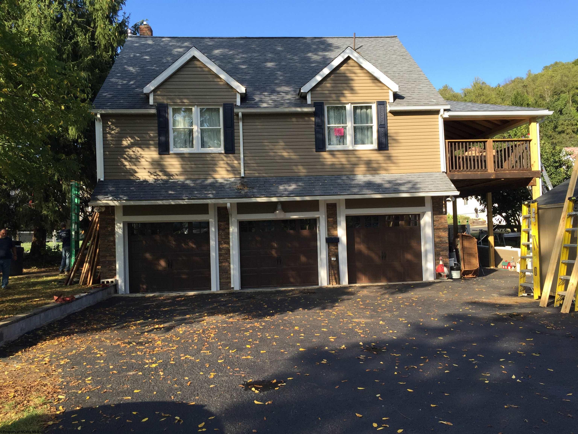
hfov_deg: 61.7
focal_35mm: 29
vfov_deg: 48.2
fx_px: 484
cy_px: 217
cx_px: 289
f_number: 2.2
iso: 32
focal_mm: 4.15
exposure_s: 1/599
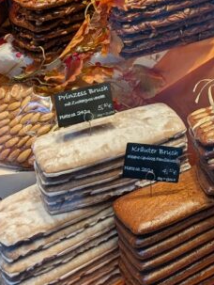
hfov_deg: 16.2
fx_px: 666
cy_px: -113
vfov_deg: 21.2
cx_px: 352
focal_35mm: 81
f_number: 1.68
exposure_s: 1/227
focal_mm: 6.9
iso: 20
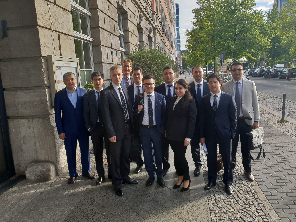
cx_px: 148
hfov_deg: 67.3
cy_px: 111
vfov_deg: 53.1
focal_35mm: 26
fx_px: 222
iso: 50
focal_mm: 4.3
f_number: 2.4
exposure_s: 1/152
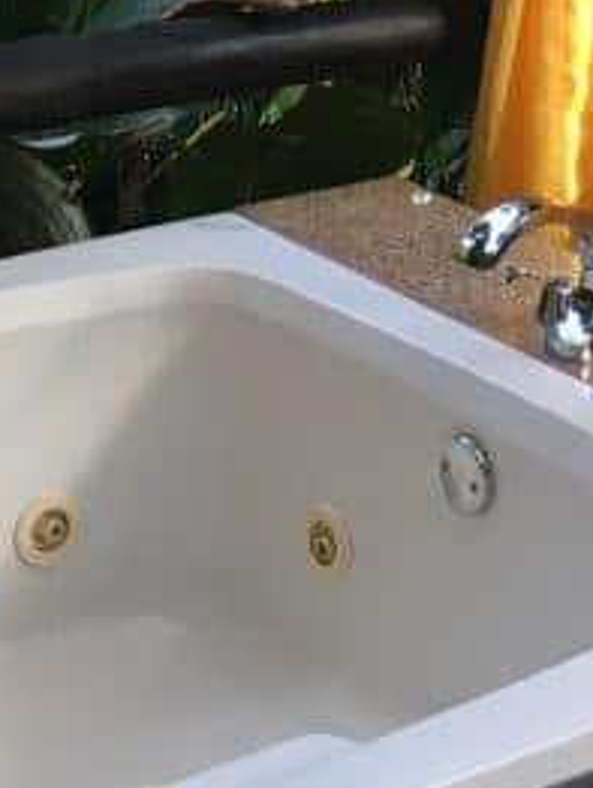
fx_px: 2691
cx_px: 355
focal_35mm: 118
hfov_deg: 12.6
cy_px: -426
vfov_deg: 15.3
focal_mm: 4.15
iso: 32
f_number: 2.2
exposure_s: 1/30
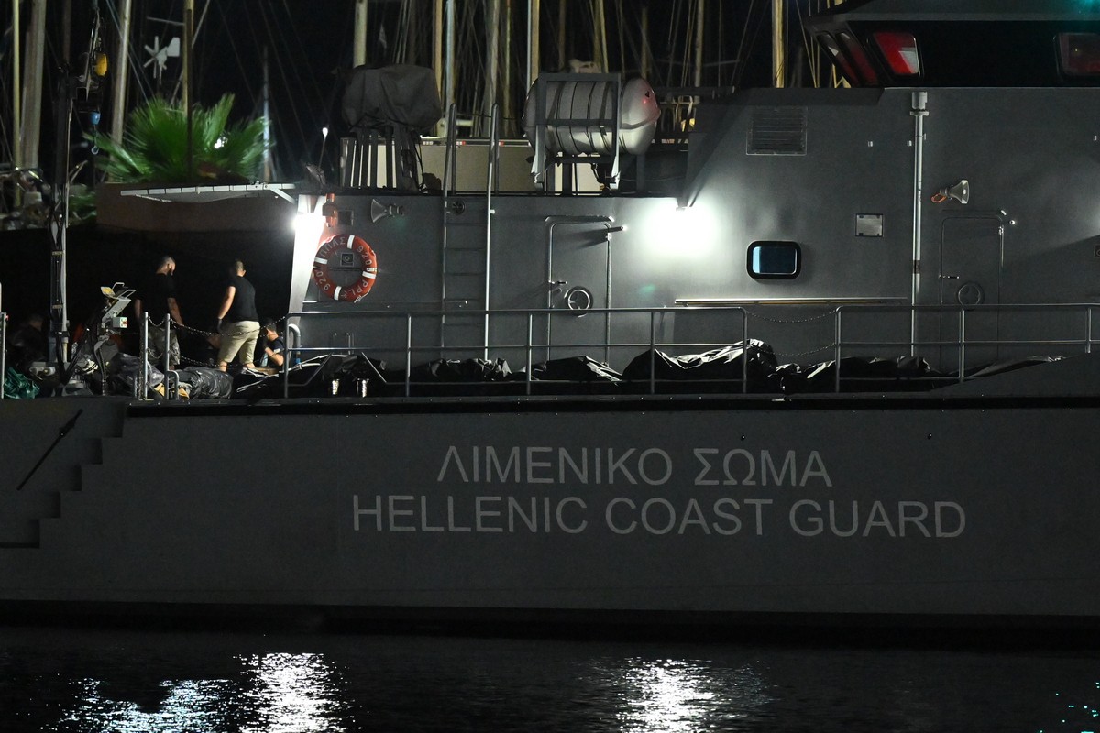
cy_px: 366
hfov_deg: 10.3
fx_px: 6111
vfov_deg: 6.9
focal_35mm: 200
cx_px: 550
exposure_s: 1/30
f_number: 2.8
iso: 2500
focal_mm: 200
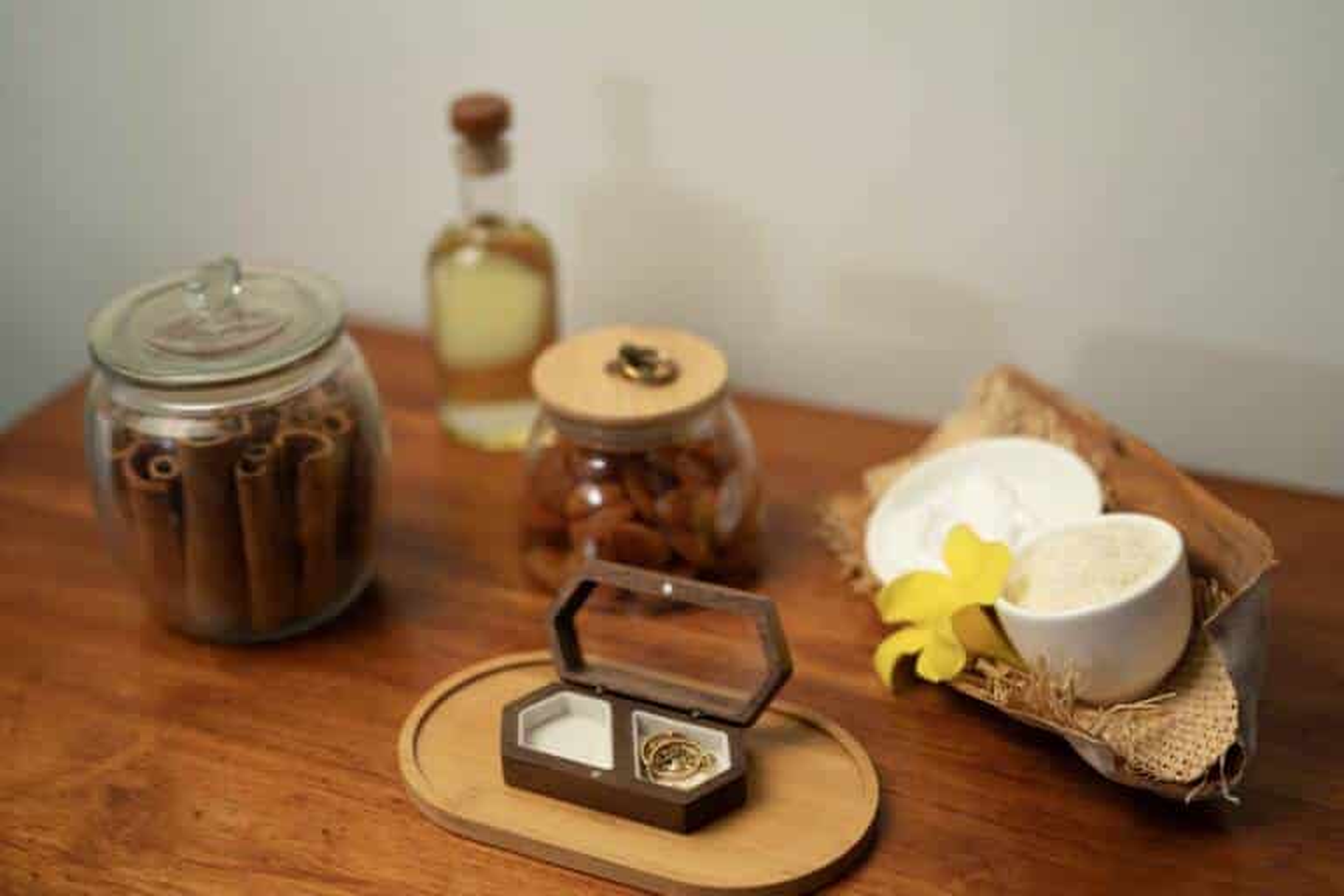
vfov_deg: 27.0
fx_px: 1867
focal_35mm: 50
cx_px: 672
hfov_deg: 39.6
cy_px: 448
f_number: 1.8
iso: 1600
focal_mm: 50
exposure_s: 1/250
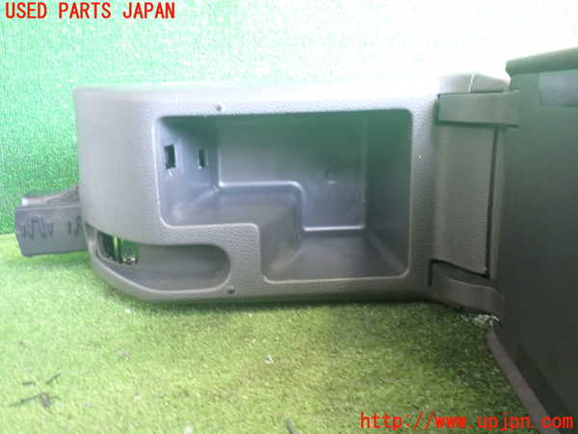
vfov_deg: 46.8
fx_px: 501
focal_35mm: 30
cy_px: 217
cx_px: 289
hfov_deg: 60.0
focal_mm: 5.4
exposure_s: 1/30
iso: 800
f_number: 2.3
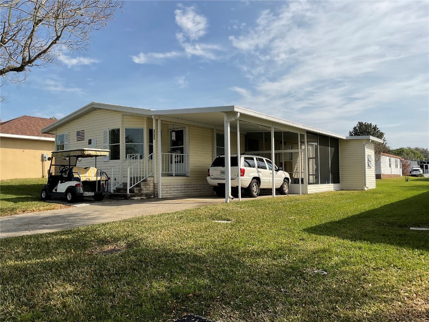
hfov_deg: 61.7
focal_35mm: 29
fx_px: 359
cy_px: 161
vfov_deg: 48.2
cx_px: 214
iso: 16
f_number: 1.8
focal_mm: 3
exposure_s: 1/2320
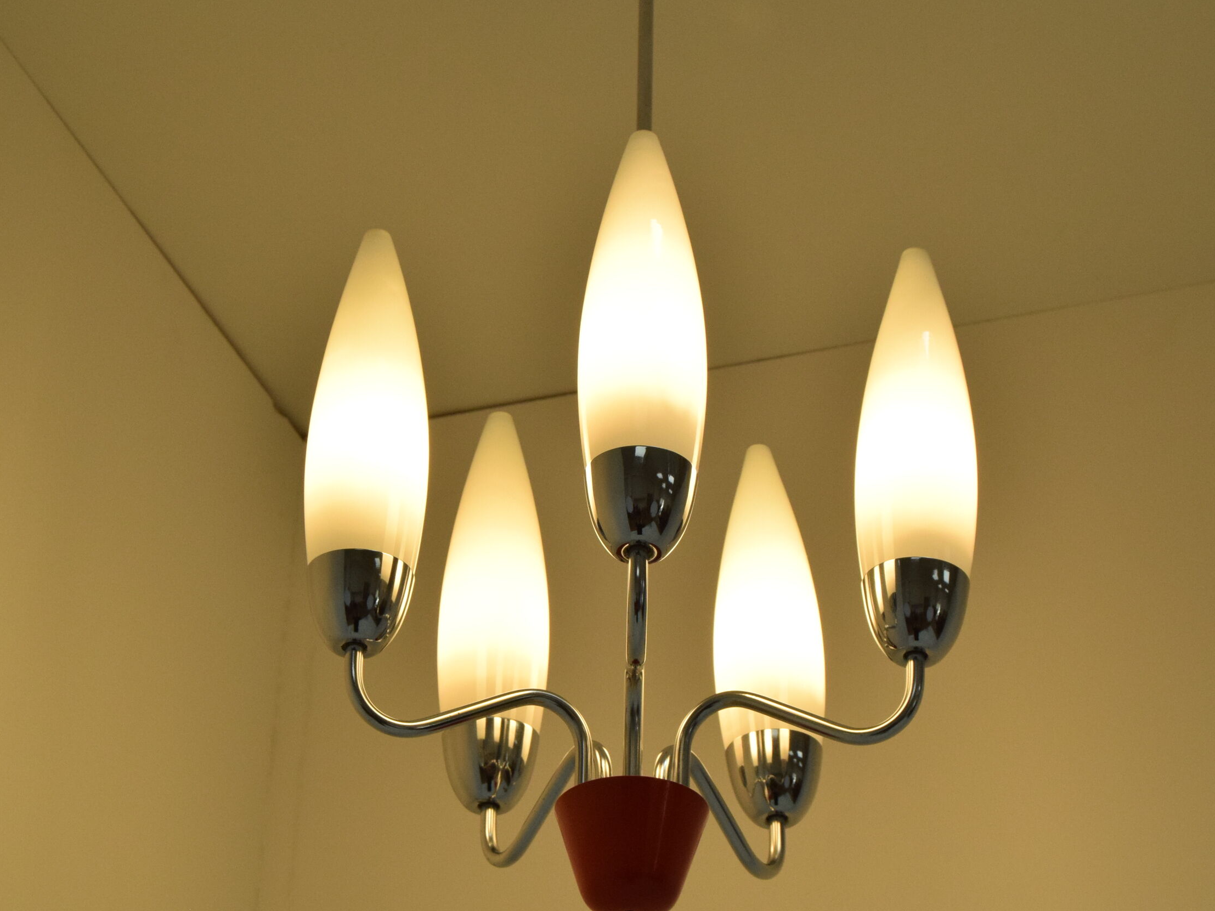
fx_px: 2738
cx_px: 643
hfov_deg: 25.0
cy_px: 460
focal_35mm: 78
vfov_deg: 18.9
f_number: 9
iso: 1600
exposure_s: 1/320
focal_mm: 40
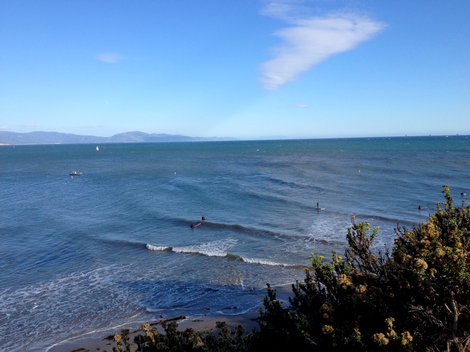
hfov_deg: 52.6
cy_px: 176
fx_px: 475
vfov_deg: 40.7
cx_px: 235
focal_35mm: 35
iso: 64
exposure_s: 1/1346
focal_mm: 4.28
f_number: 2.4
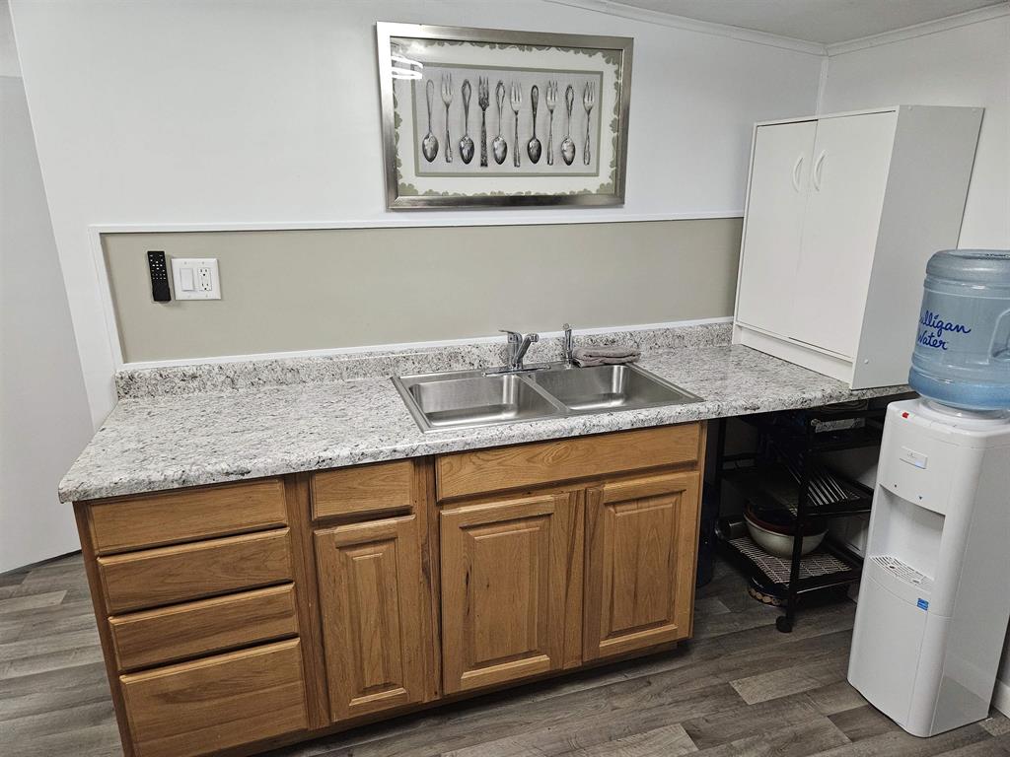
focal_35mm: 23
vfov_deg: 58.9
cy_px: 378
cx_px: 505
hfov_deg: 73.9
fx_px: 671
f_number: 1.8
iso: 640
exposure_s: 1/120
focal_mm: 5.4
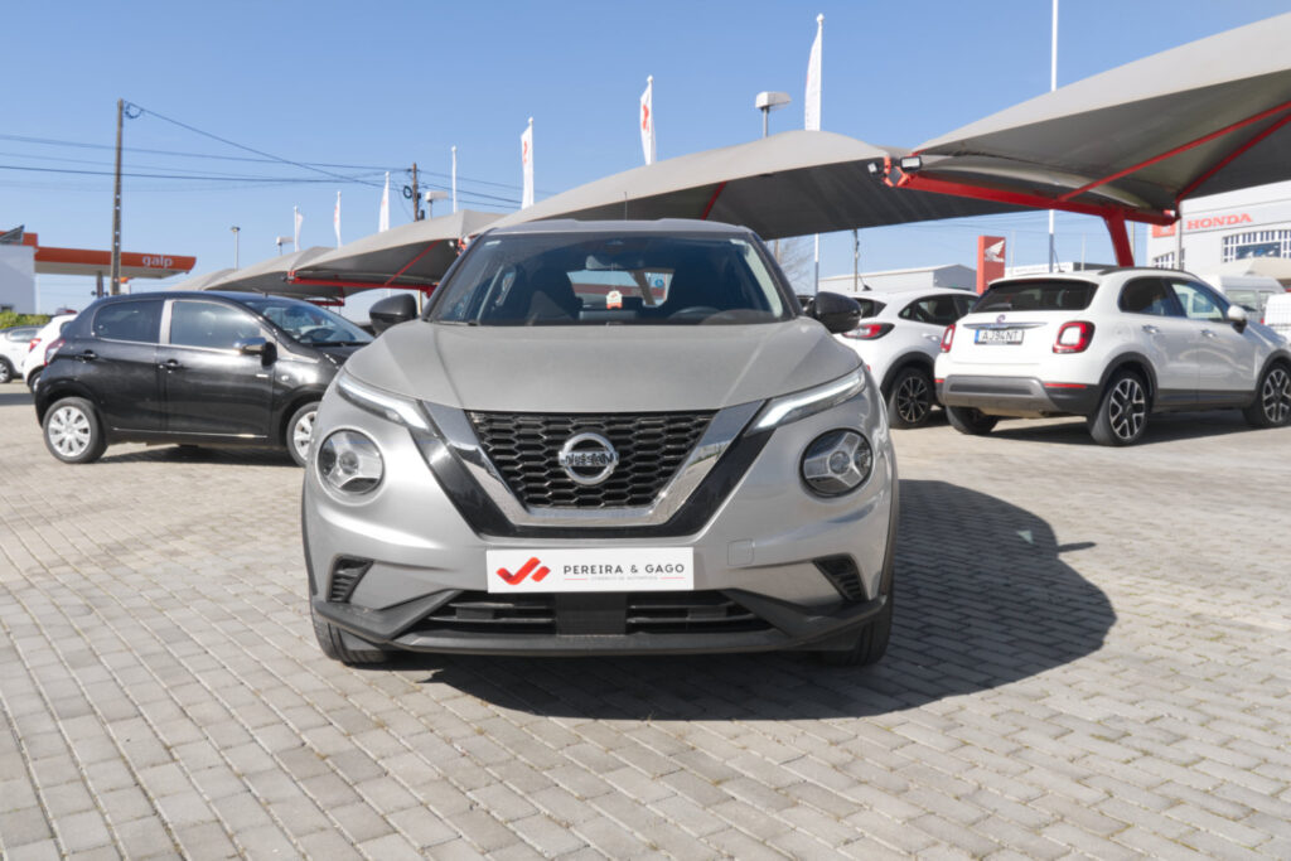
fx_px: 1040
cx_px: 646
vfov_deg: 45.0
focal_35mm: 29
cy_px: 430
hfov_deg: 63.7
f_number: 9
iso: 160
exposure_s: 1/250
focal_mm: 19.2
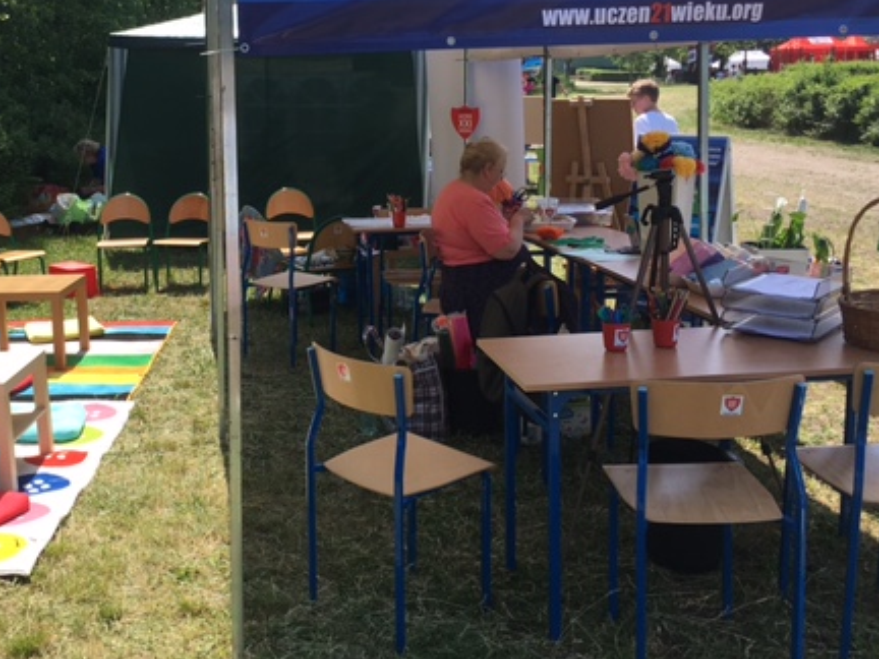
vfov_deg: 33.4
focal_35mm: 43
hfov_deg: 43.2
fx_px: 1092
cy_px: 244
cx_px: 293
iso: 25
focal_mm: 4.15
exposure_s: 1/761
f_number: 2.2
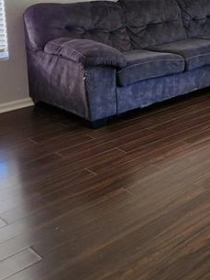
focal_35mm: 51
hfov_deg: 25.8
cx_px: 245
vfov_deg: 35.3
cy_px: 27
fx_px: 413
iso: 80
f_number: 2.2
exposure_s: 1/60
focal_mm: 2.2
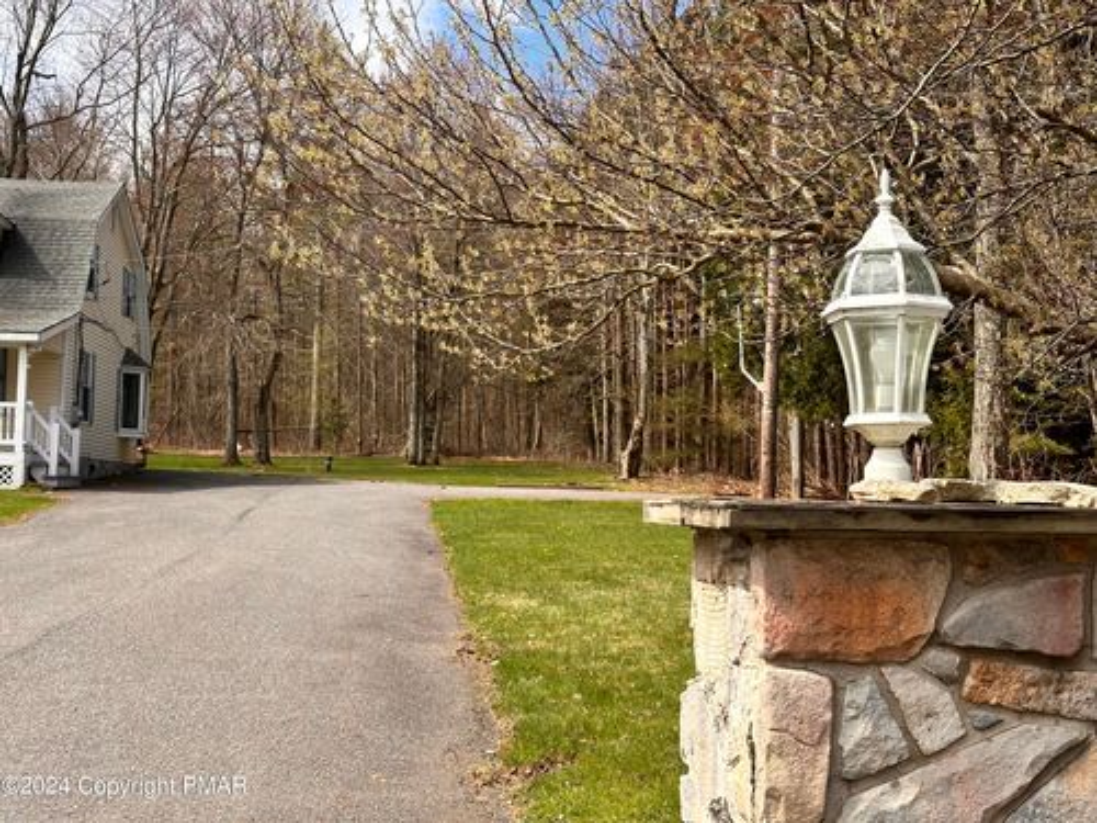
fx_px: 1521
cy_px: 412
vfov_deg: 30.3
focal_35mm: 48
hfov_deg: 39.7
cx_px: 548
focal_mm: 6.86
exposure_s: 1/2304
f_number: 1.78
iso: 64
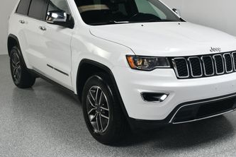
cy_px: 66
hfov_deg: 41.1
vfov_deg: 28.0
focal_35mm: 48
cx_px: 125
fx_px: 315
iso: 100
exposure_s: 1/160
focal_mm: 27
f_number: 13
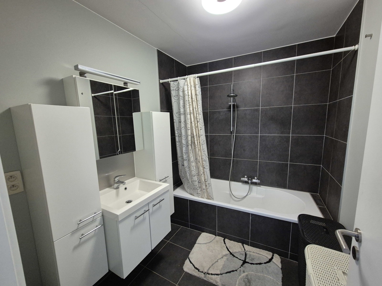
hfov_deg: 106.2
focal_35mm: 13
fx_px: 143
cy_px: 143
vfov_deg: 89.9
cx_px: 191
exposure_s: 1/50
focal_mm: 2.2
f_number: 2.2
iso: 800
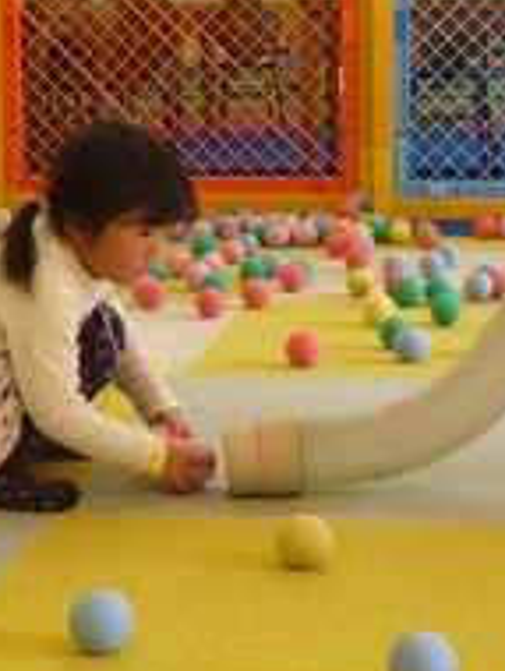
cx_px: 290
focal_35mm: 80
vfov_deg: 24.2
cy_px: 201
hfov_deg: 18.5
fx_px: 1553
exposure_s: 1/80
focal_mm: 4.6
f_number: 2.8
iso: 100
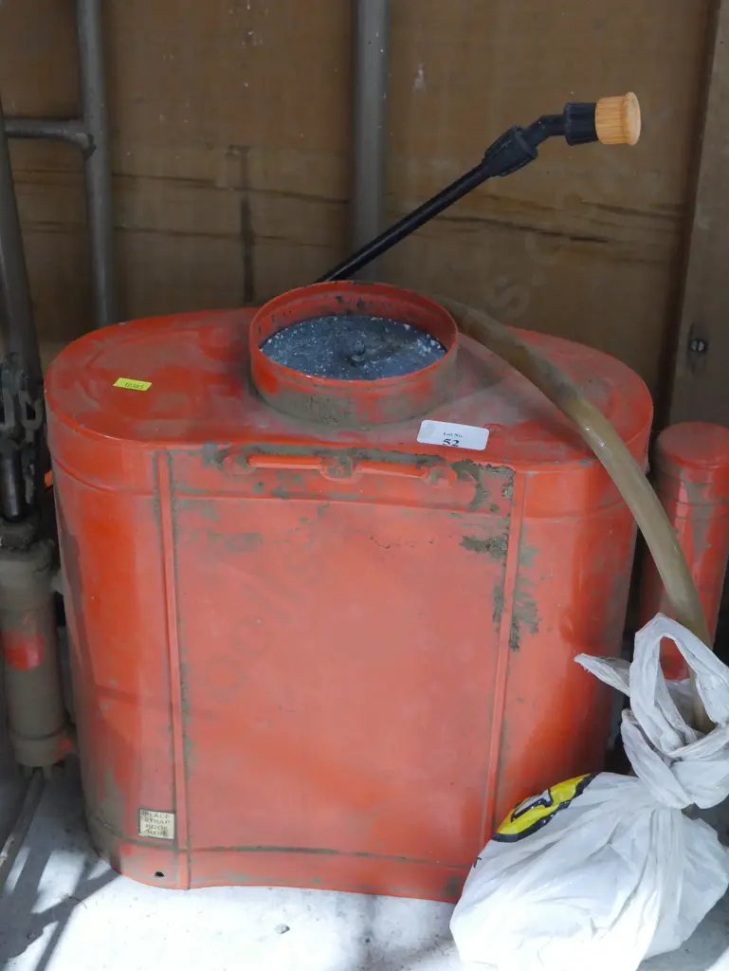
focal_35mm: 60
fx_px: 1683
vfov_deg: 32.2
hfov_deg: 24.4
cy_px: 486
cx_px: 364
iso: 3200
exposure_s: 1/25
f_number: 5.4
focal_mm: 30
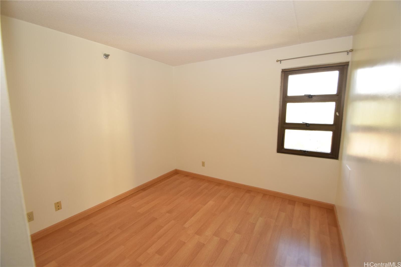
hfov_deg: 100.4
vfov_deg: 77.3
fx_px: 167
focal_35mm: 15
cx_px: 200
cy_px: 134
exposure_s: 1/125
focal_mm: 10
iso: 800
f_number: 5.6
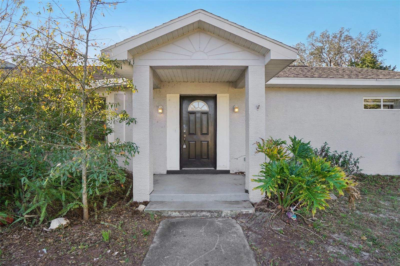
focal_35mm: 16
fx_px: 183
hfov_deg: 95.0
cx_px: 200
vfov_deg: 72.0
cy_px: 133
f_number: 8
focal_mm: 11
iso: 125
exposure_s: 1/30
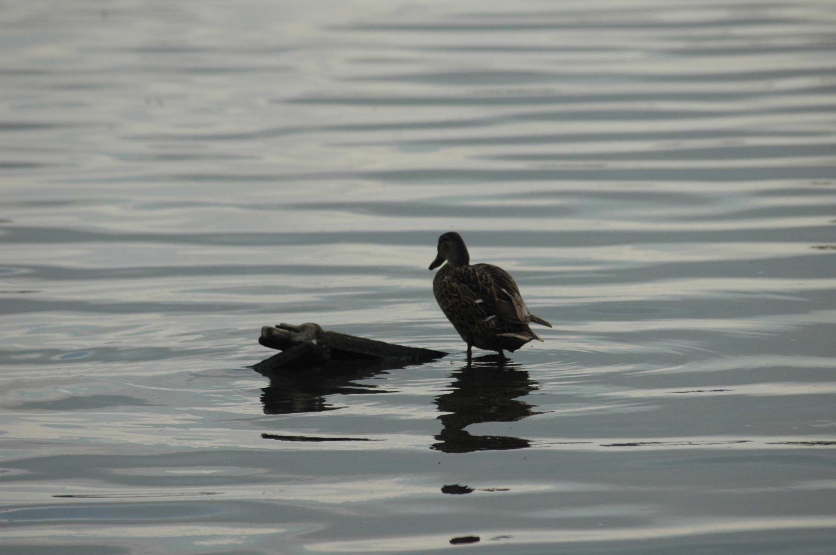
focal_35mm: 330
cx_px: 418
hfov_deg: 6.3
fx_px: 7654
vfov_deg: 4.2
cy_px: 278
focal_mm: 220
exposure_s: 1/2000
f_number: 5.6
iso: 400
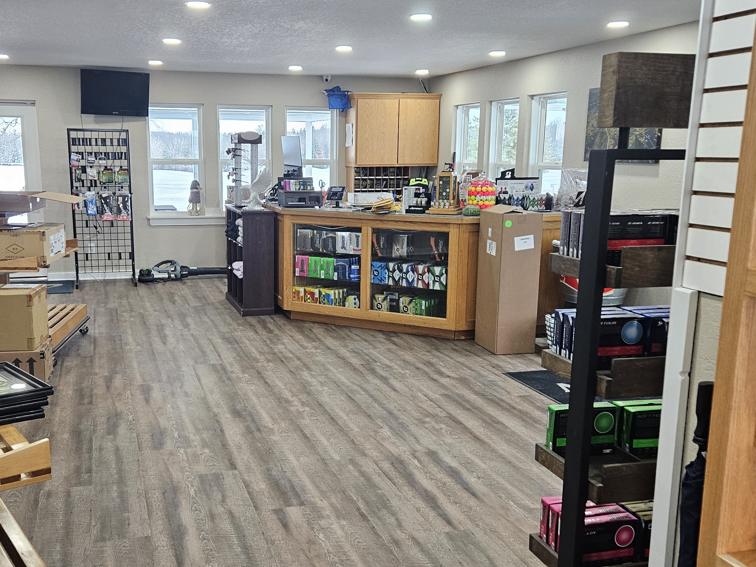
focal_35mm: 36
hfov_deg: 51.0
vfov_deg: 39.6
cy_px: 311
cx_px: 306
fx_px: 786
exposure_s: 1/120
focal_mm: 5.4
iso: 250
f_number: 1.8
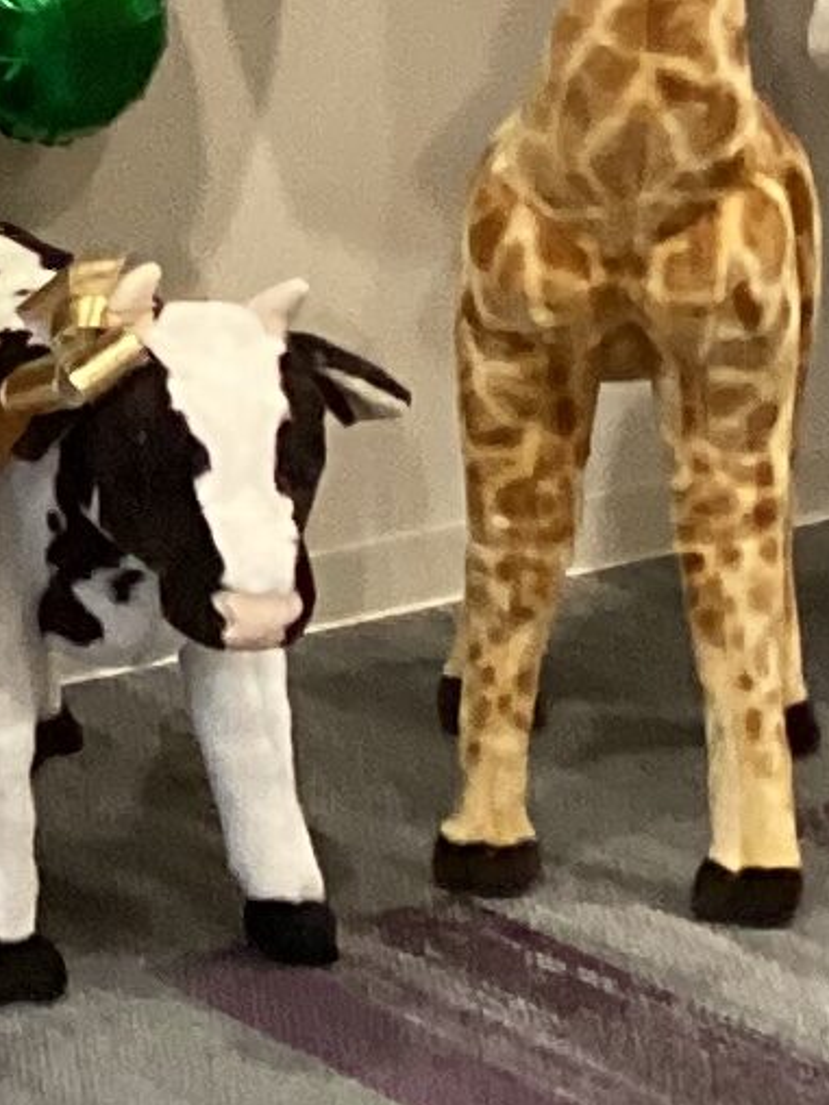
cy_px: 135
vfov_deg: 9.9
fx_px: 6354
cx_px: -1362
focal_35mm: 199
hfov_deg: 6.9
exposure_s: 1/60
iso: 320
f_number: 2.4
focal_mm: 3.3
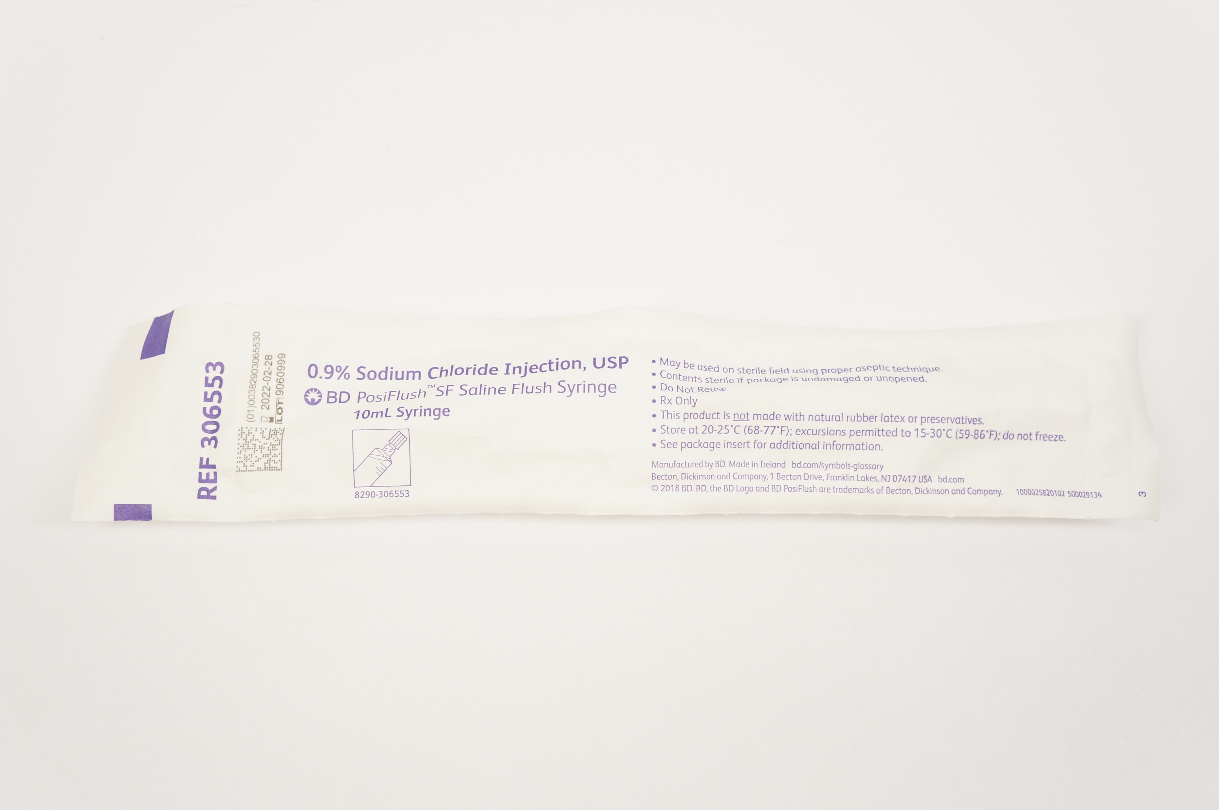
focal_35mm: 42
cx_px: 610
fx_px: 1421
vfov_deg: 31.8
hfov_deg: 46.4
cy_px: 405
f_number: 5.6
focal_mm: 28
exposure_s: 1/80
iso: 400
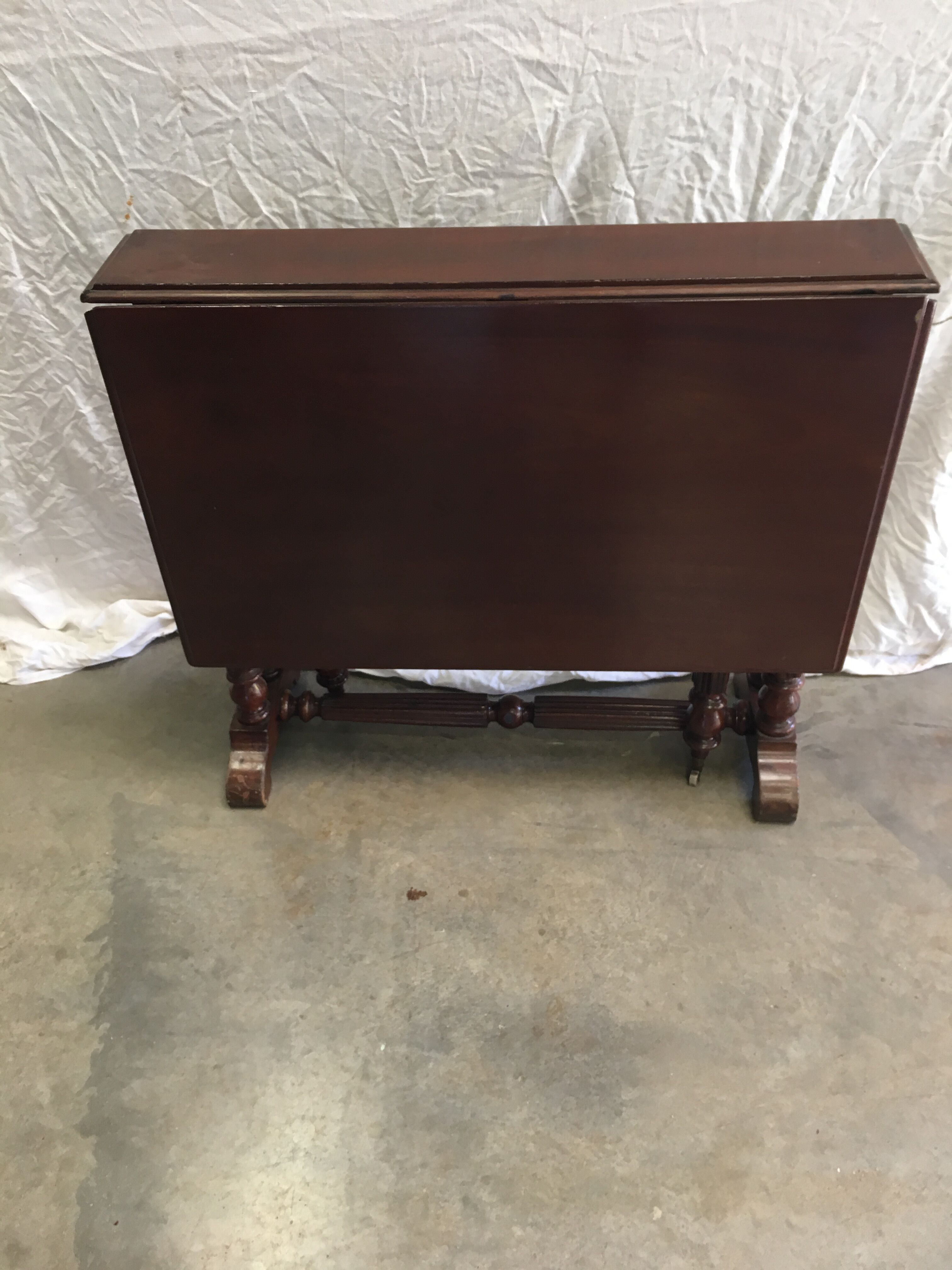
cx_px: 476
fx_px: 1063
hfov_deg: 48.2
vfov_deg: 61.7
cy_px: 635
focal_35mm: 29
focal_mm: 4.15
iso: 64
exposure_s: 1/33
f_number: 2.2
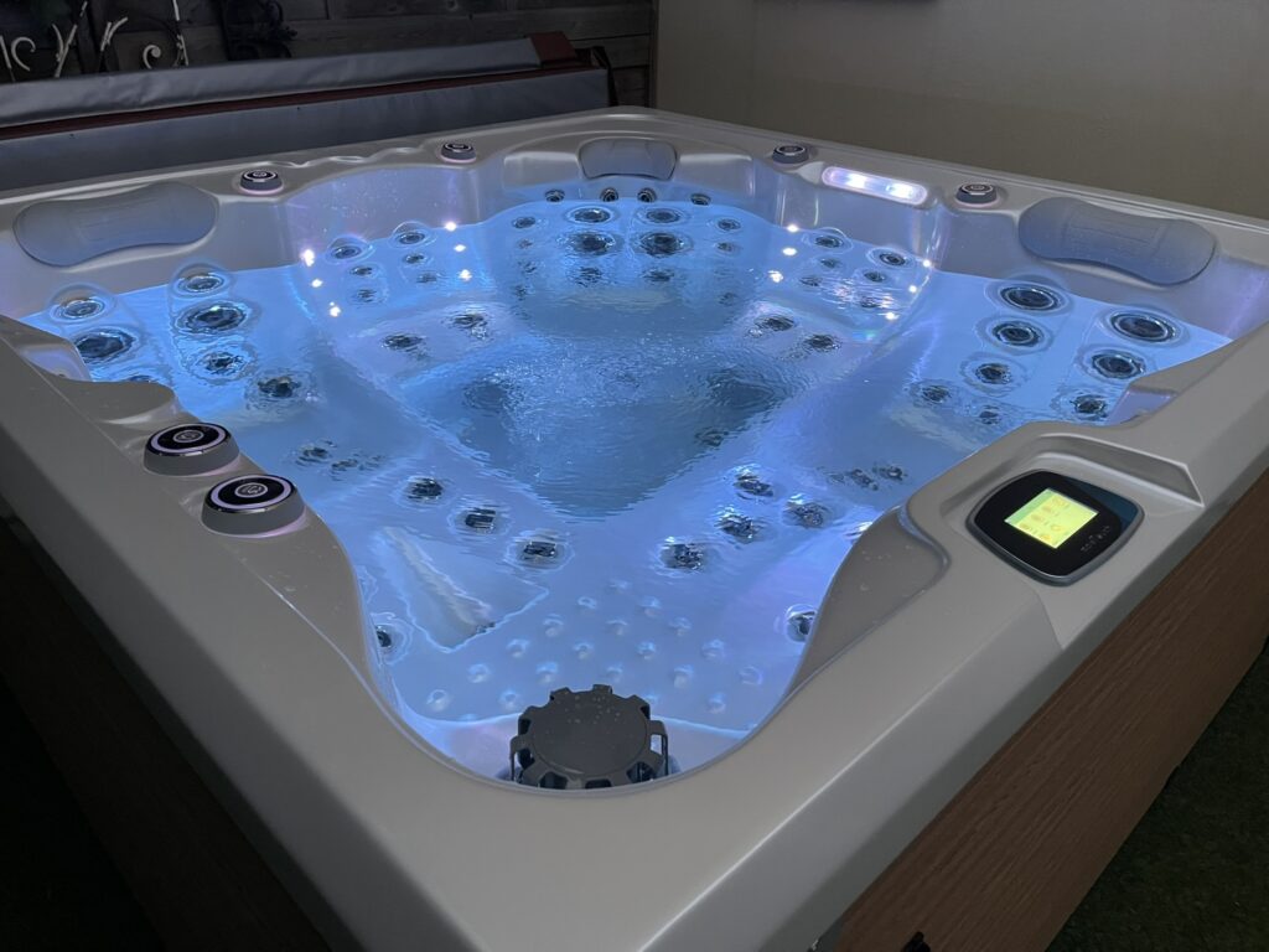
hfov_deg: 69.4
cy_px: 476
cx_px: 634
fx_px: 916
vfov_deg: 54.9
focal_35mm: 25
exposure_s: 1/57
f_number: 1.6
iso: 320
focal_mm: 5.1
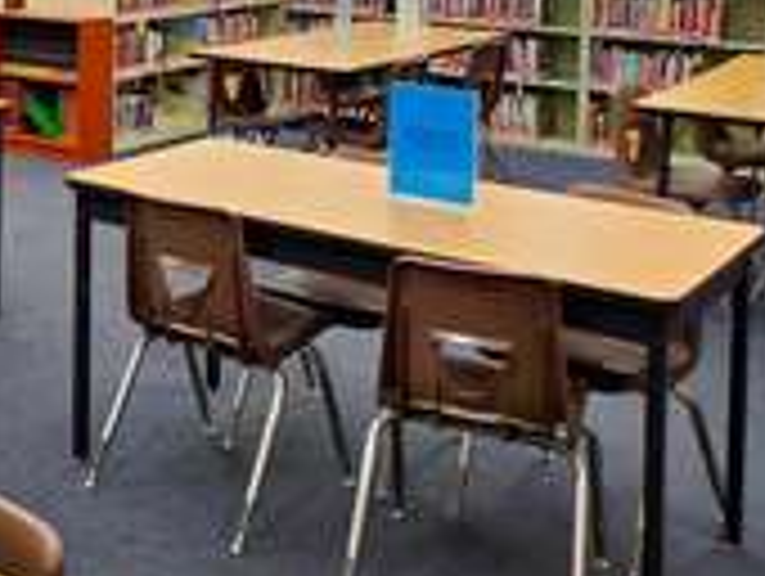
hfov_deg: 29.8
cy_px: -63
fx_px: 1350
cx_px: 27
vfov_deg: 22.7
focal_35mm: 61
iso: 200
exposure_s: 1/39
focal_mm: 4.3
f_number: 2.4
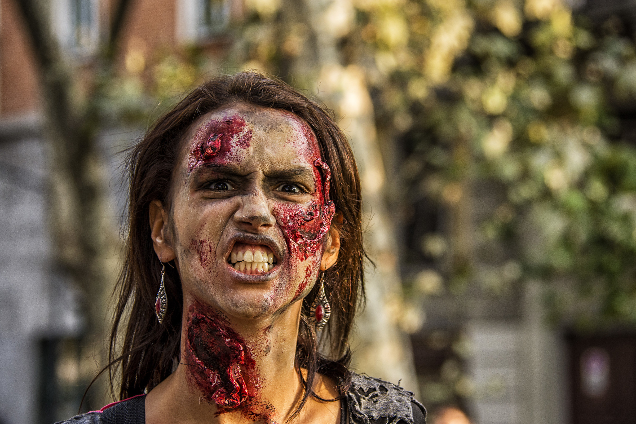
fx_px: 2782
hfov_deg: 13.0
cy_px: 212
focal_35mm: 158
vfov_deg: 8.7
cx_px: 318
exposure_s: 1/200
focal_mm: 105
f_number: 5.6
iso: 360
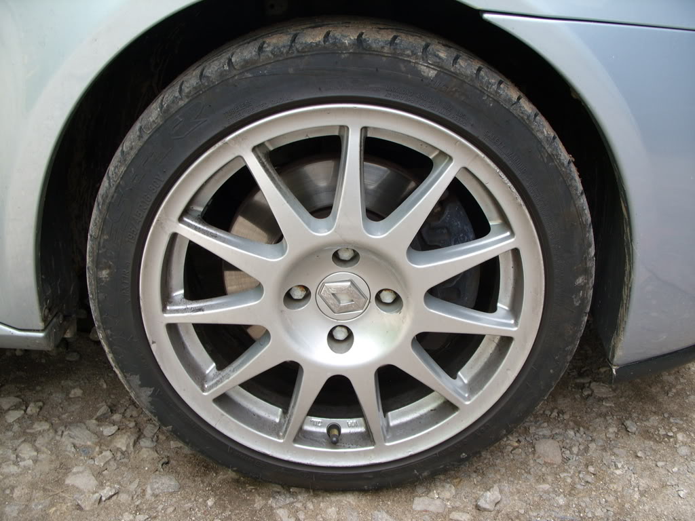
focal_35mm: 38
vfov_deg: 37.7
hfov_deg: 49.0
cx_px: 348
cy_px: 260
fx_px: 763
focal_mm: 7.8
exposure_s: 1/109
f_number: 4
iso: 50
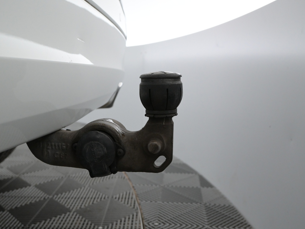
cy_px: 113
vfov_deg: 42.0
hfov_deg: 54.2
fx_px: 298
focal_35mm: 34
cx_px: 156
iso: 2500
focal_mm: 20.5
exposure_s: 1/100
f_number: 5
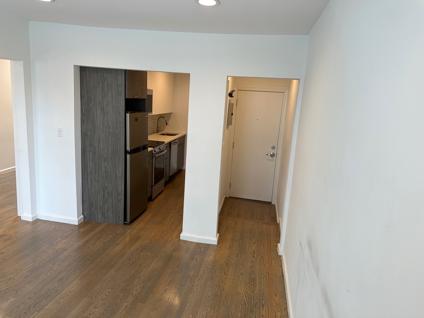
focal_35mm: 24
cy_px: 159
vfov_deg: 56.8
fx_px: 294
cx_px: 212
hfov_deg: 71.6
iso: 80
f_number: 1.78
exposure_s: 1/120
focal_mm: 6.86
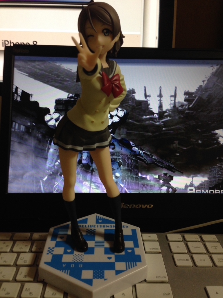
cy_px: 149
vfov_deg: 55.4
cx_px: 112
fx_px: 283
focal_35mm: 33
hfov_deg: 42.9
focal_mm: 4.12
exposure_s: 1/20
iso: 80
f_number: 2.4
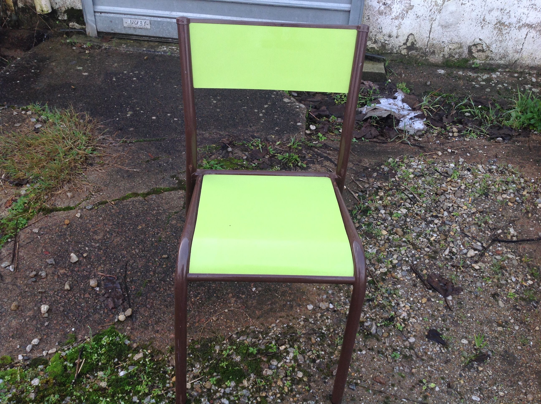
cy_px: 202
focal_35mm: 35
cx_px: 270
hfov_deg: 52.7
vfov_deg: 40.6
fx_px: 546
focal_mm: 4.28
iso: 64
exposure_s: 1/120
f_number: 2.4
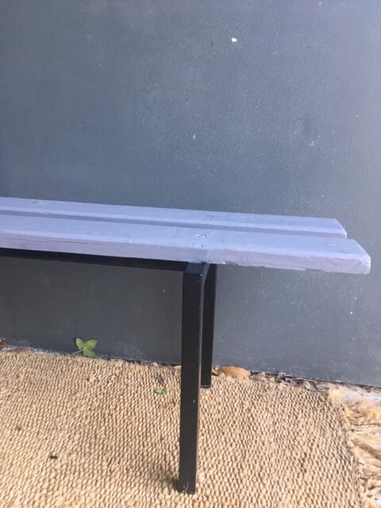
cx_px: 190
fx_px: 426
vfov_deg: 61.7
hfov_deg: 48.2
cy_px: 254
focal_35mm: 29
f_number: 2.2
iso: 50
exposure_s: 1/33
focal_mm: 4.15
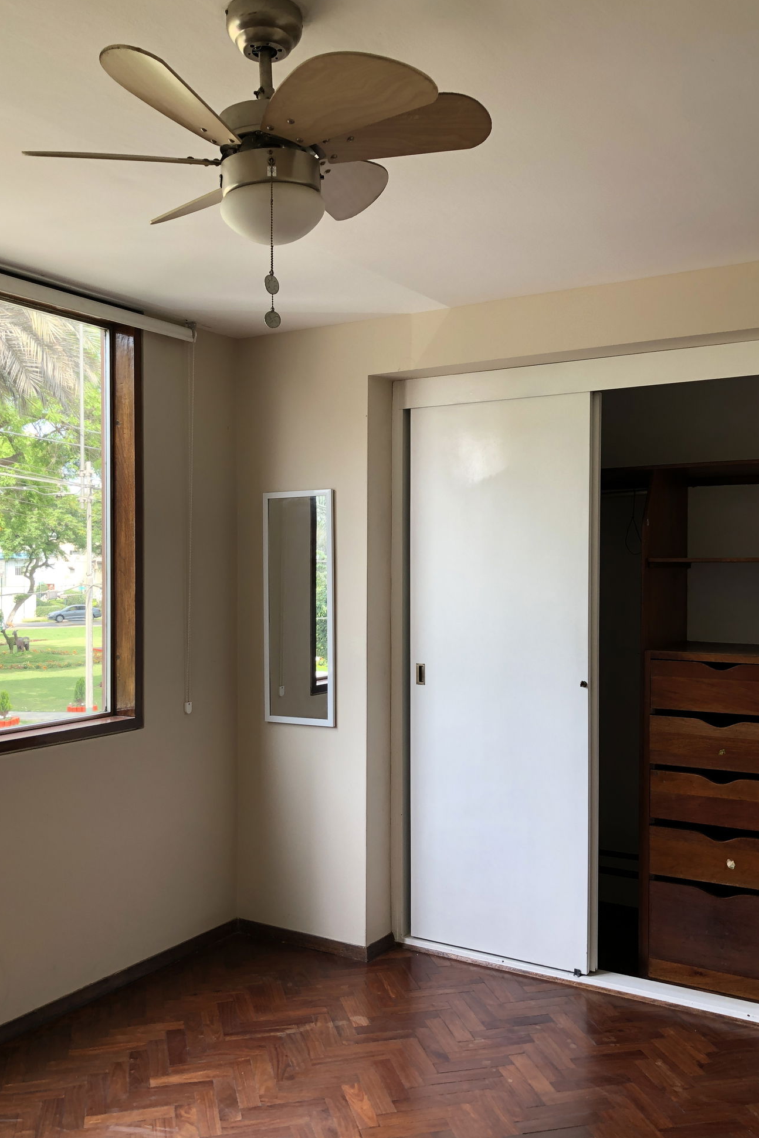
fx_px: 1012
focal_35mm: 32
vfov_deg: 58.7
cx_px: 381
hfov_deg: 41.1
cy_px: 598
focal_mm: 4
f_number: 1.8
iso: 50
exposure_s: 1/120
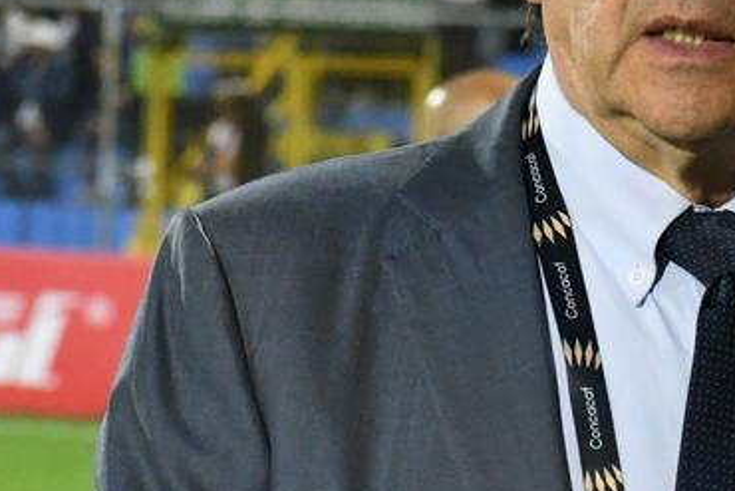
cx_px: 721
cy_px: -5
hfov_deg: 7.7
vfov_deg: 5.1
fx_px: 5453
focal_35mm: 267
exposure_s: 1/800
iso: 12800
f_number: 6.3
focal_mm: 70
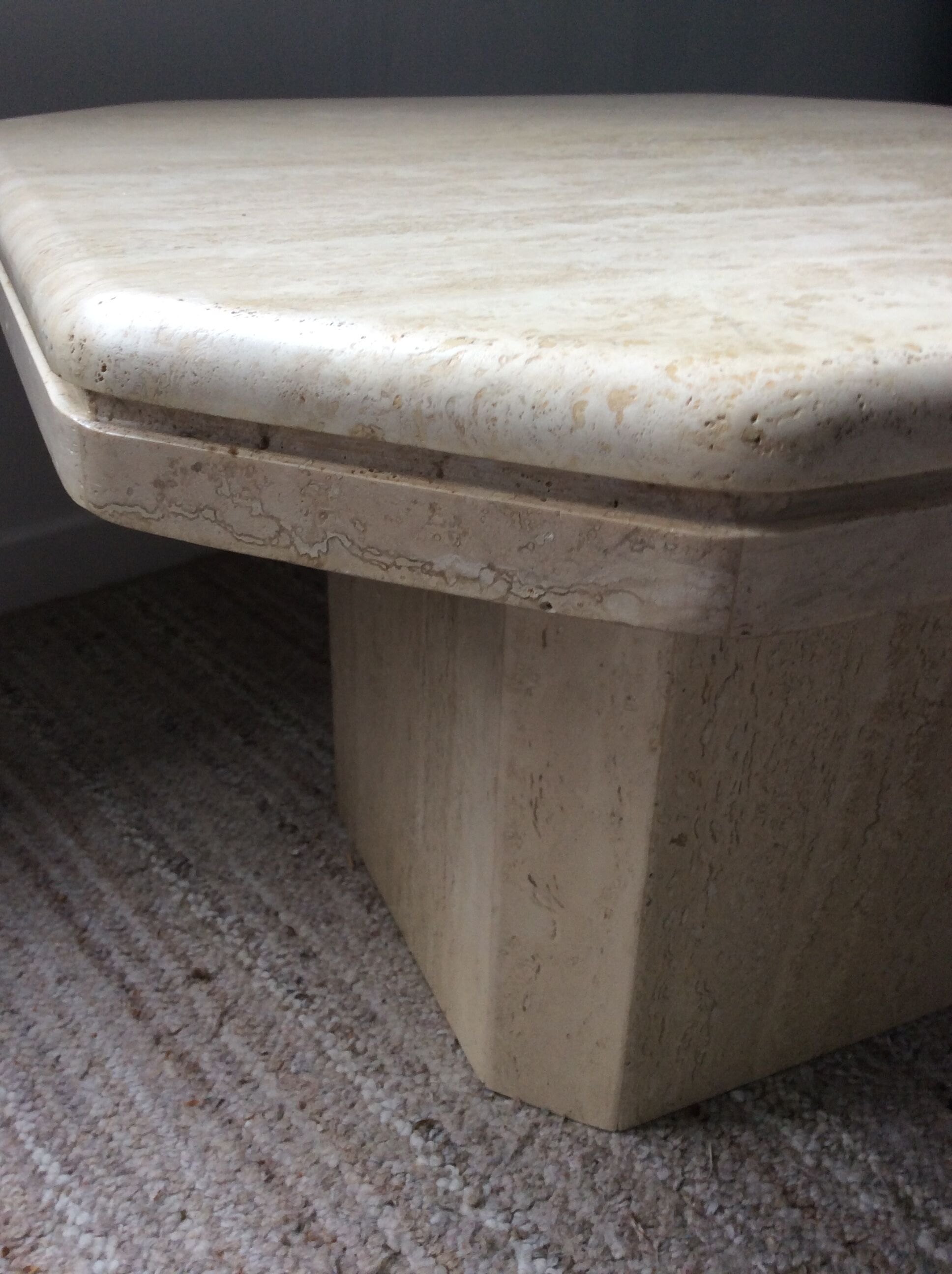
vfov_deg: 56.9
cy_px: 637
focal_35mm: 32
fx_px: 1177
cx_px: 476
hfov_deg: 44.1
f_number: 2.4
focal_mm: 3.3
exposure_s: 1/25
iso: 32
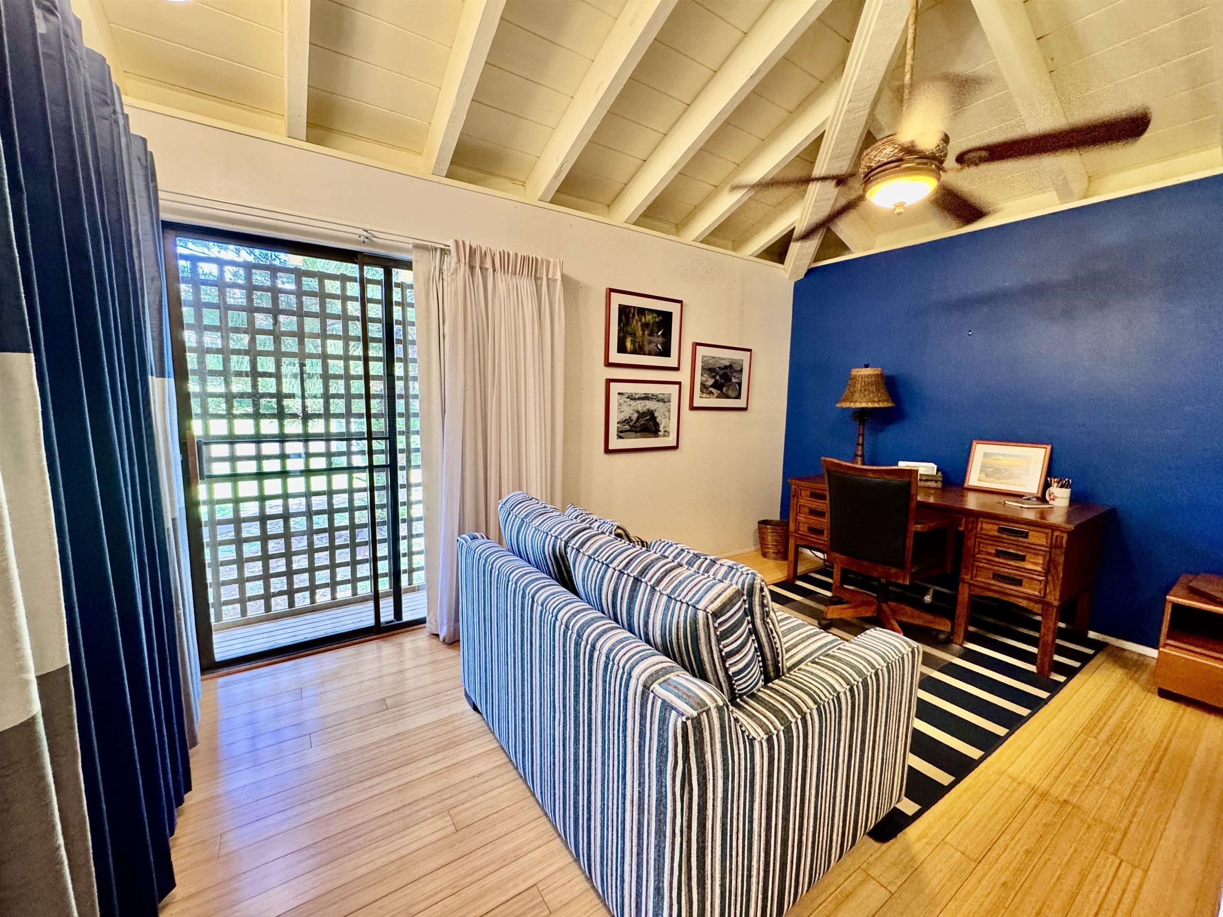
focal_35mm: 14
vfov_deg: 85.7
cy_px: 458
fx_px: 495
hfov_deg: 102.1
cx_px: 612
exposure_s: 1/60
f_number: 2.2
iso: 320
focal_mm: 2.22
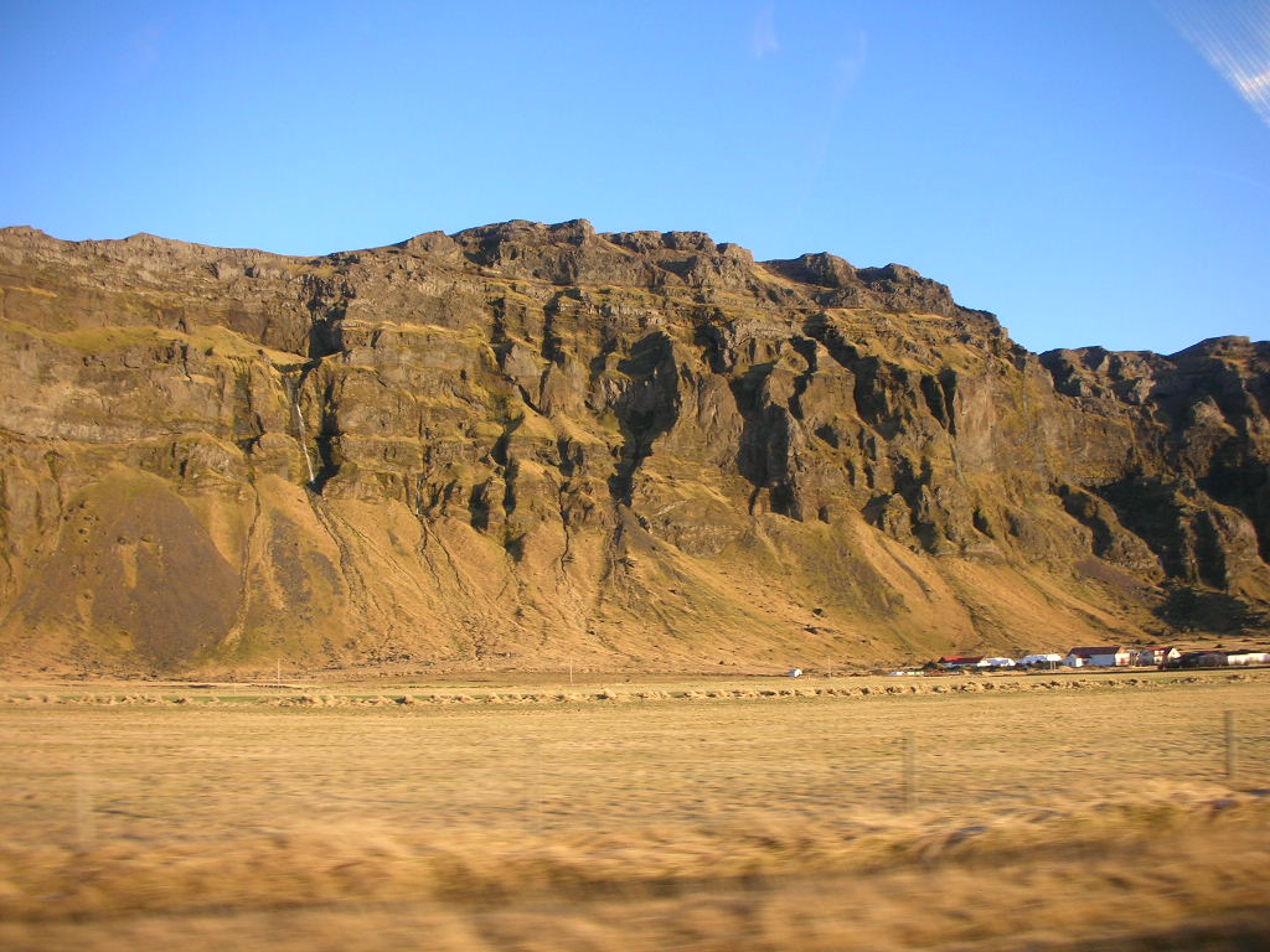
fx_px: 1284
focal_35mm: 35
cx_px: 635
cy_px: 476
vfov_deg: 40.7
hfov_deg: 52.6
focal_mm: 5.8
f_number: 3
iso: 50
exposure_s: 1/130
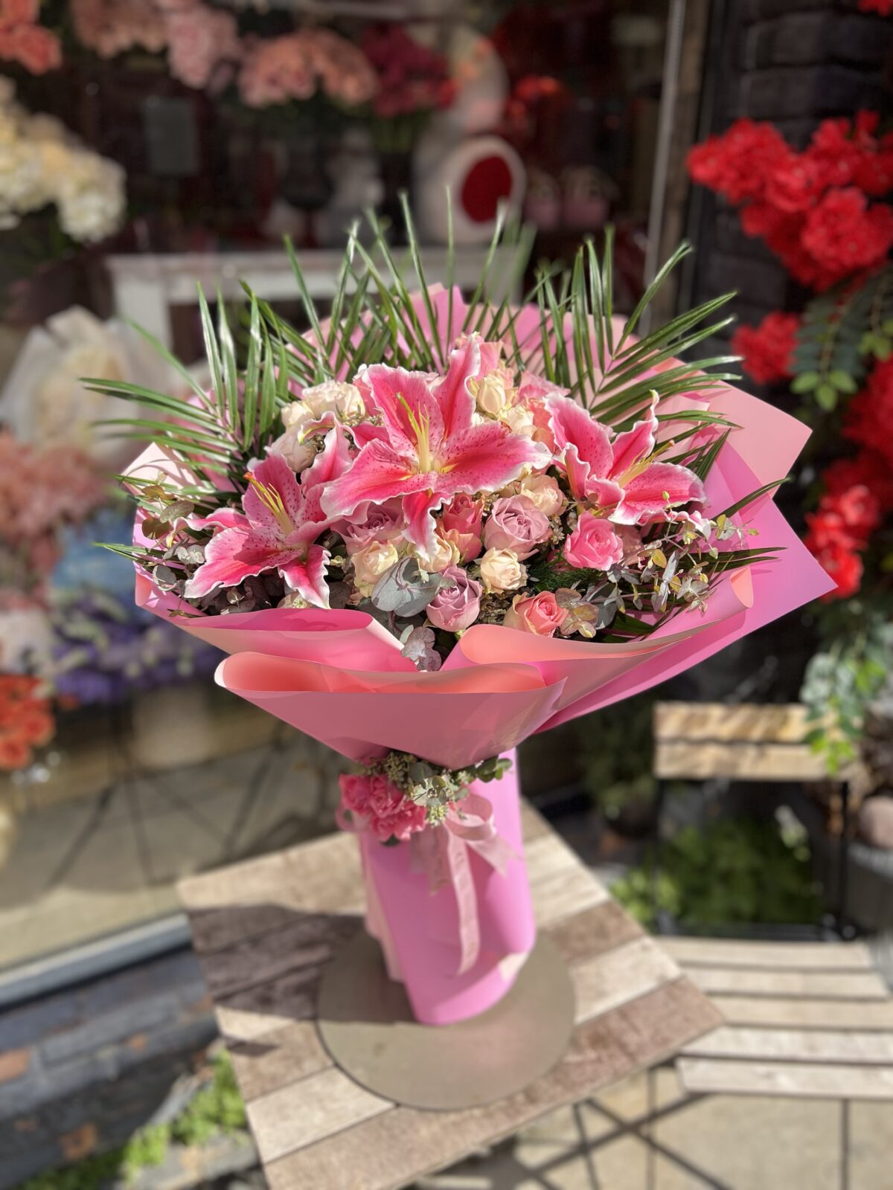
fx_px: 894
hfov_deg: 53.1
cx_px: 446
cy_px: 595
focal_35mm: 26
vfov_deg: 67.3
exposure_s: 1/2008
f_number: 1.5
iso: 50
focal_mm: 5.7
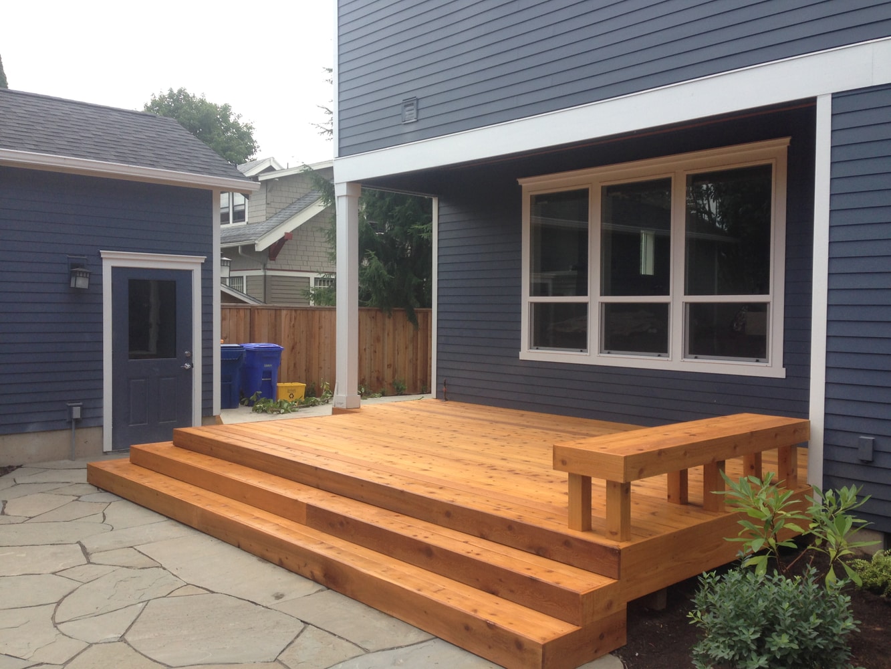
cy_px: 334
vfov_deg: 43.0
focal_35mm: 33
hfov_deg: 55.3
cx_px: 446
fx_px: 849
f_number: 2.4
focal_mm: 4.12
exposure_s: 1/467
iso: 50
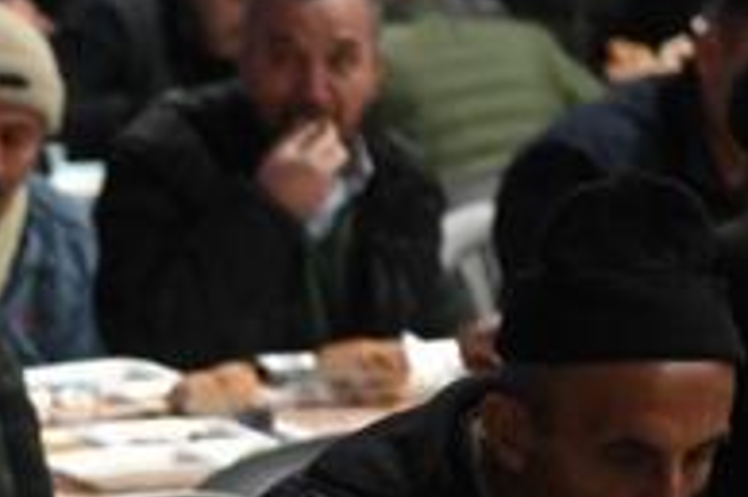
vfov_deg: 6.1
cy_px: 647
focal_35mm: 222
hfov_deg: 9.1
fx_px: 4609
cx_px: -179
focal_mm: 70
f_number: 2.8
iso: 3200
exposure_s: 1/60
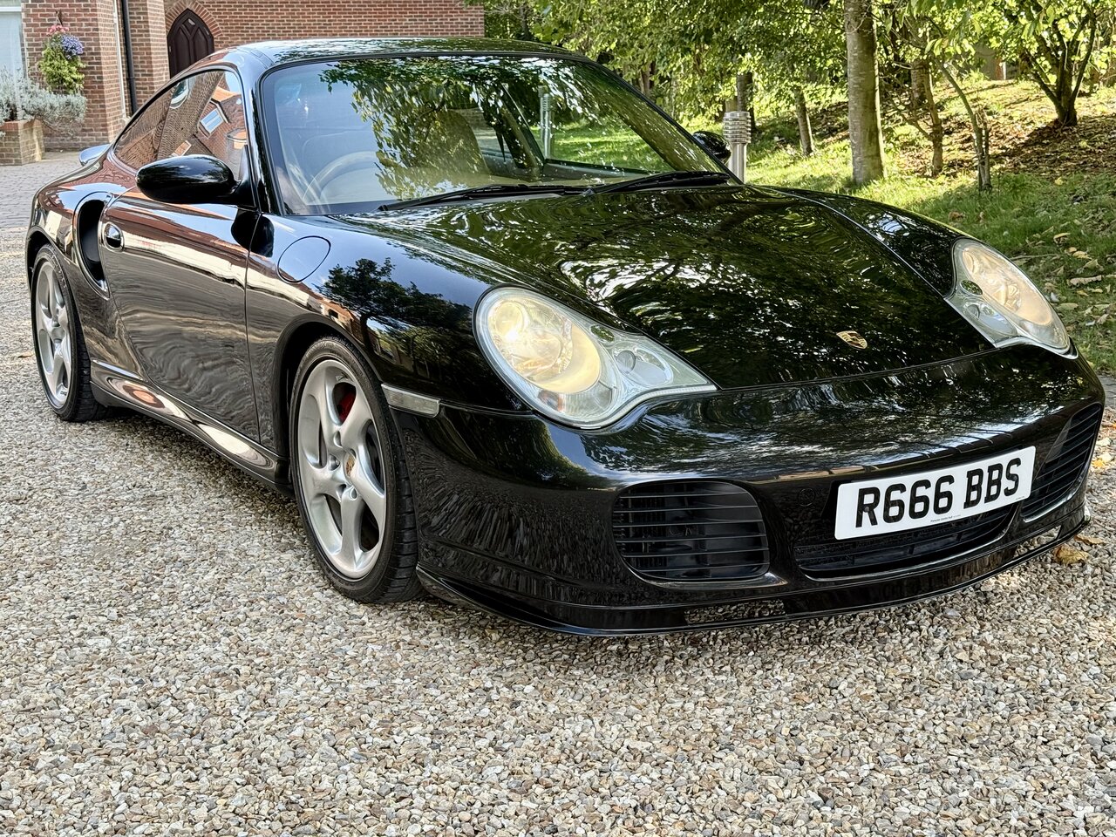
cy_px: 418
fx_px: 1547
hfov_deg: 39.7
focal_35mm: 48
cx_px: 558
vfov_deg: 30.3
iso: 80
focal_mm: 6.76
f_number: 1.78
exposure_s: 1/190
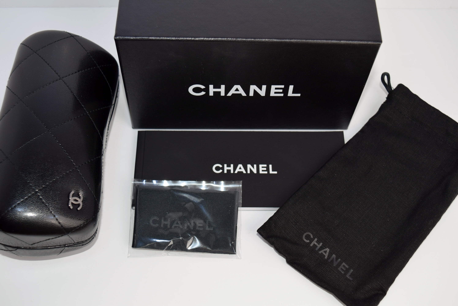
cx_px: 229
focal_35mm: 46
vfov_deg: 29.0
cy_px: 153
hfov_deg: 42.3
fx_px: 592
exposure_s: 1/125
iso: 320
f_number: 5.6
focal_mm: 31
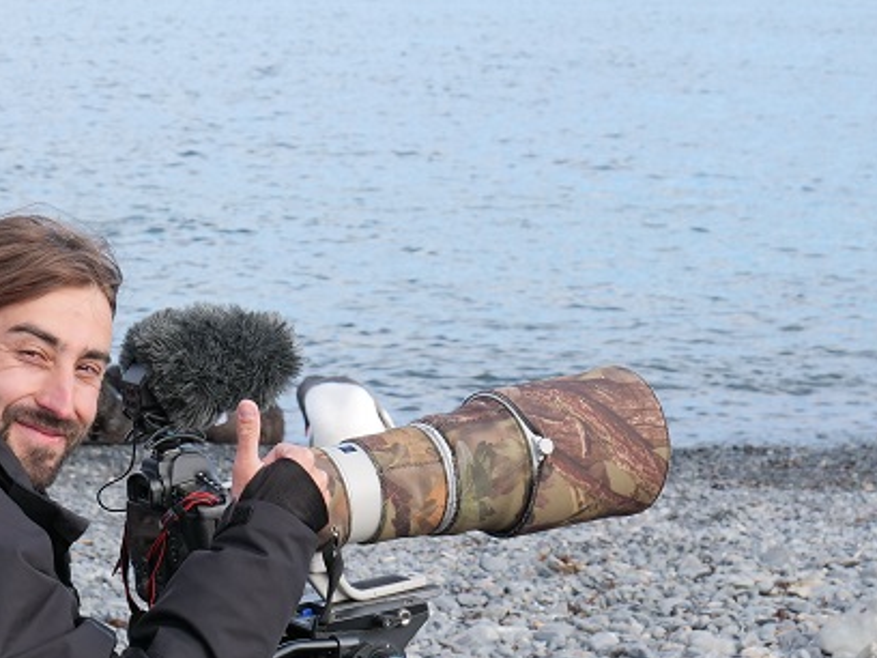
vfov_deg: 11.7
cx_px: 388
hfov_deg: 15.5
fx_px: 3218
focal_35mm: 127
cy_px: 297
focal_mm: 25
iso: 200
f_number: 4.5
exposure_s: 1/640
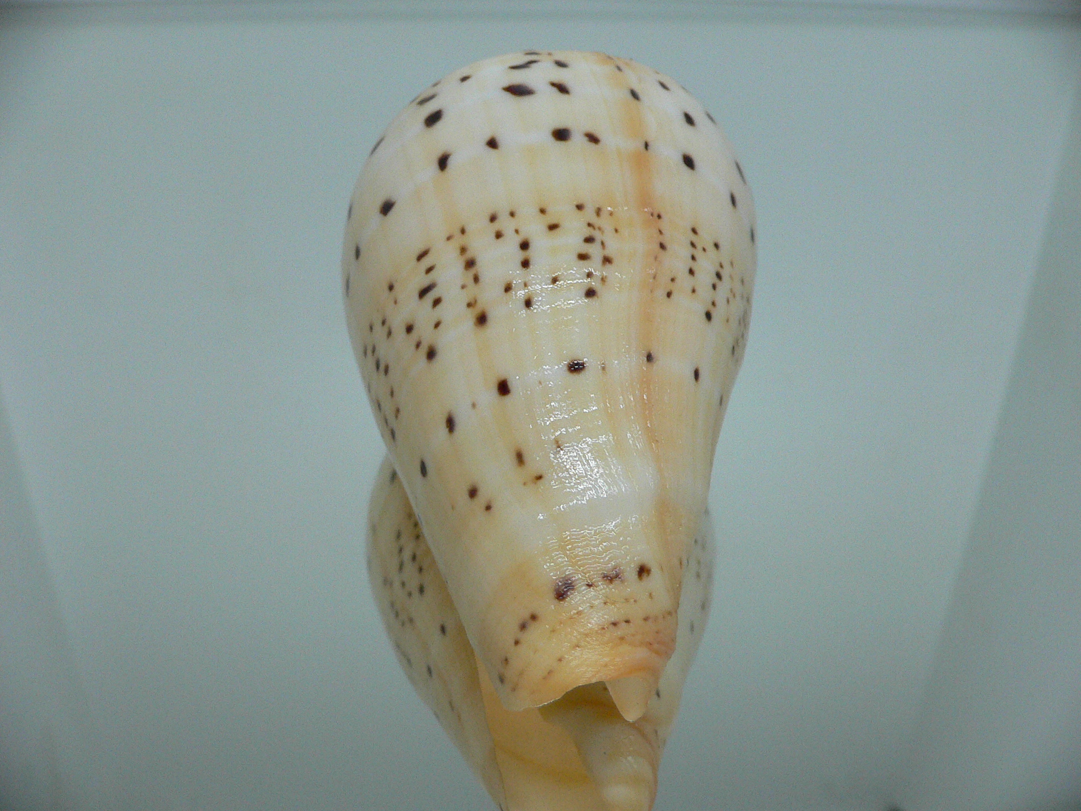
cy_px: 406
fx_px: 1093
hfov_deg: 52.6
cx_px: 540
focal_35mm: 35
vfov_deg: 40.7
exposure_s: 1/60
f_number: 2.8
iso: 200
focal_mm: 4.6
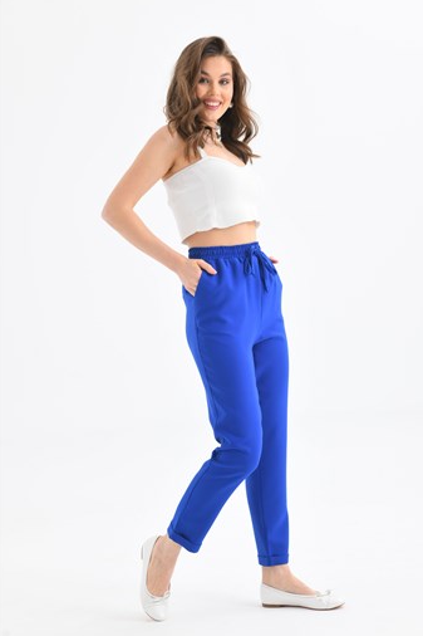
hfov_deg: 21.9
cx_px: 232
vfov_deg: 32.4
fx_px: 1093
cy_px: 323
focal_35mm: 62
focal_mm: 55
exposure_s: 1/125
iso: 160
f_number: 6.3
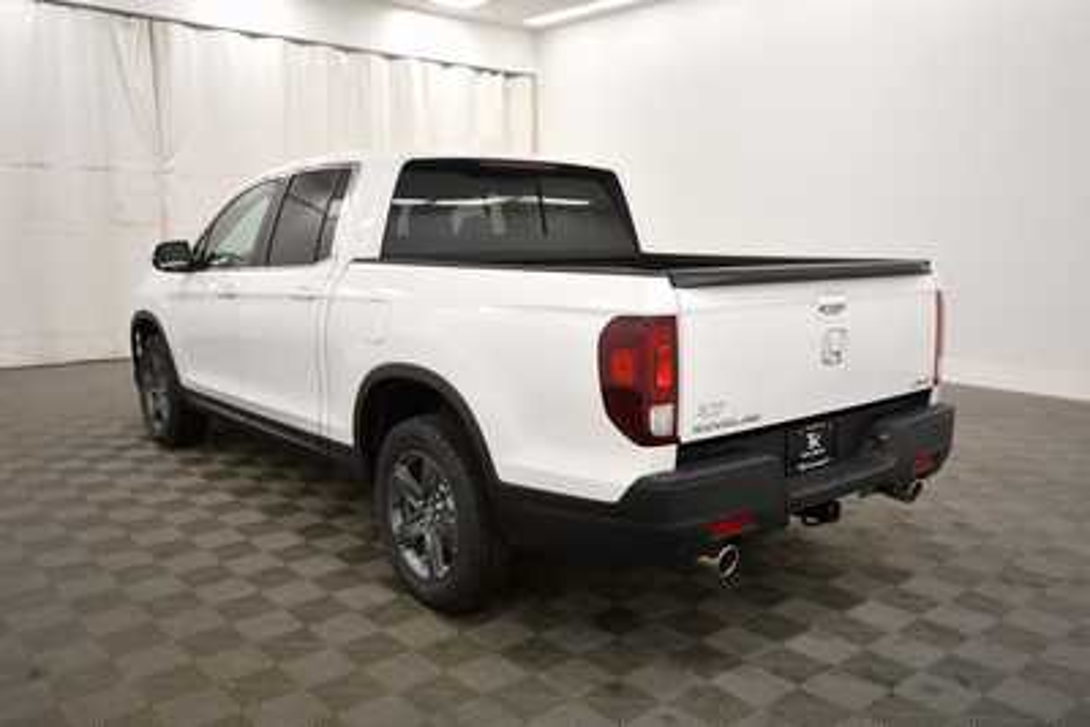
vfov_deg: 48.0
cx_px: 545
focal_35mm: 27
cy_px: 364
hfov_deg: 67.4
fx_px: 818
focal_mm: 18
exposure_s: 1/200
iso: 800
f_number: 5.3
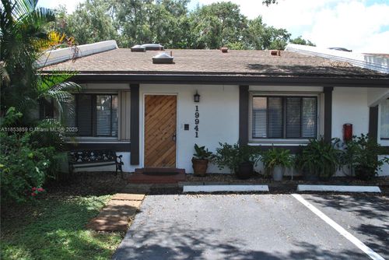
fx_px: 357
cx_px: 194
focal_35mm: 33
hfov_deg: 57.2
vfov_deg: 40.0
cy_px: 130
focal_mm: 22
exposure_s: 1/160
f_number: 6.3
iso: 100
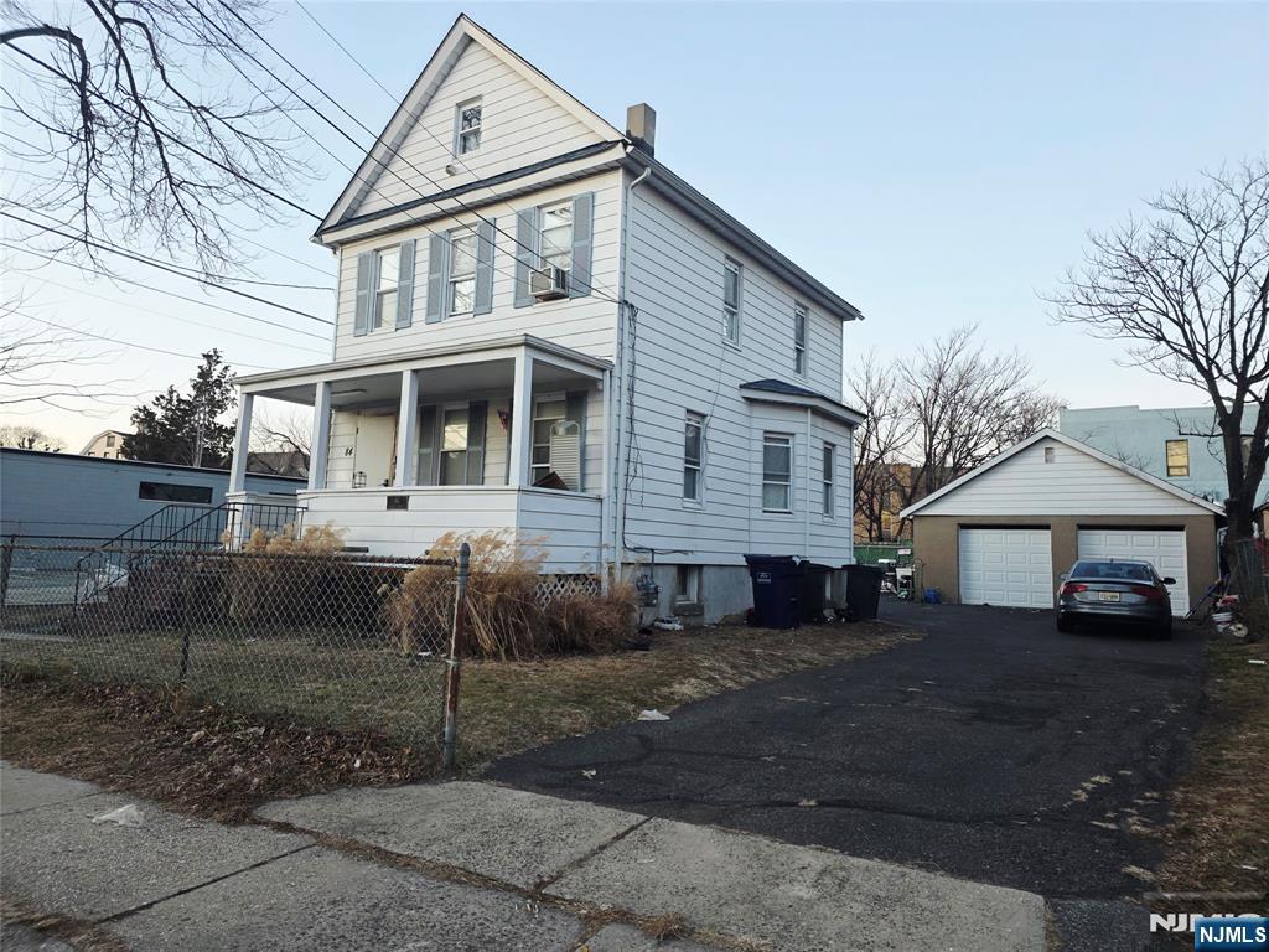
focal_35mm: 23
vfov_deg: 58.9
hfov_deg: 73.9
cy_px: 476
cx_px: 634
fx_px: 843
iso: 80
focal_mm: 6.3
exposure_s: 1/180
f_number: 1.7
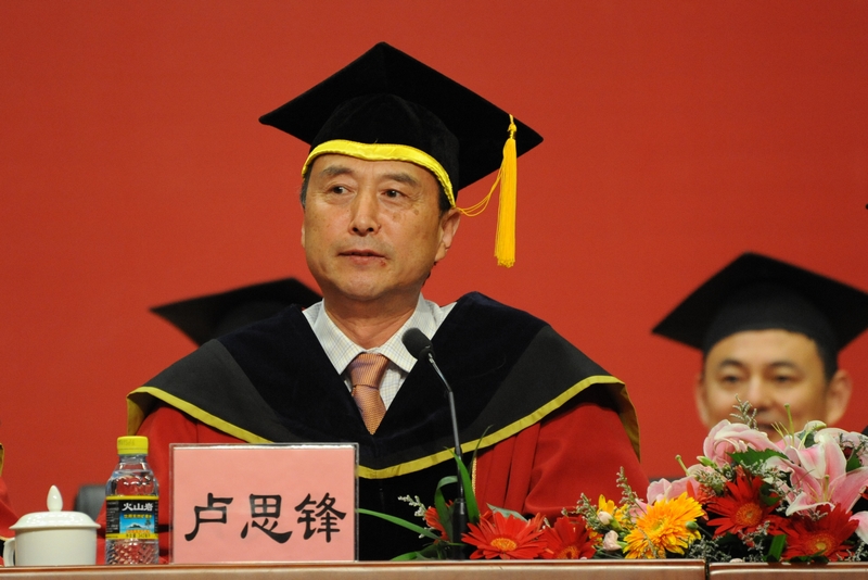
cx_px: 434
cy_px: 290
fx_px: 7236
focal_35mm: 300
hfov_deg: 6.9
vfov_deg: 4.6
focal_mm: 300
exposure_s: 1/200
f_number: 5.6
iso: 3200
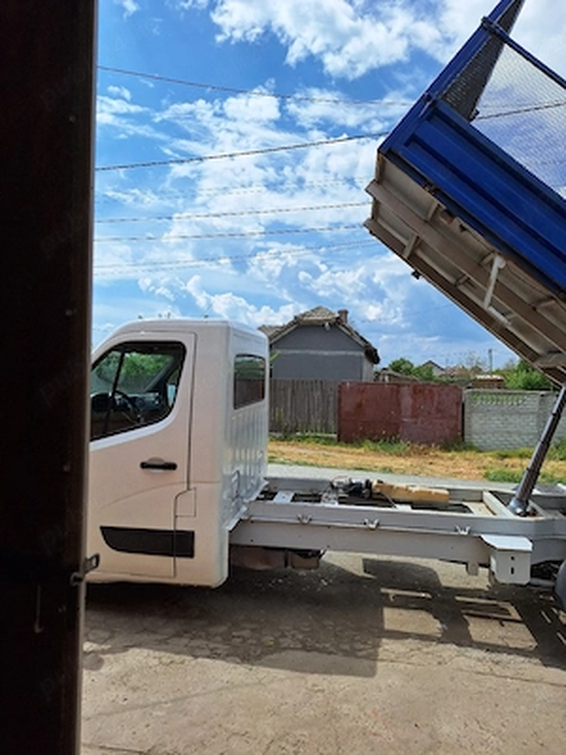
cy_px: 378
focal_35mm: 23
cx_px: 283
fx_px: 501
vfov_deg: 73.9
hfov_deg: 58.9
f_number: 1.8
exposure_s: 1/10000
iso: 40
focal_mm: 5.54
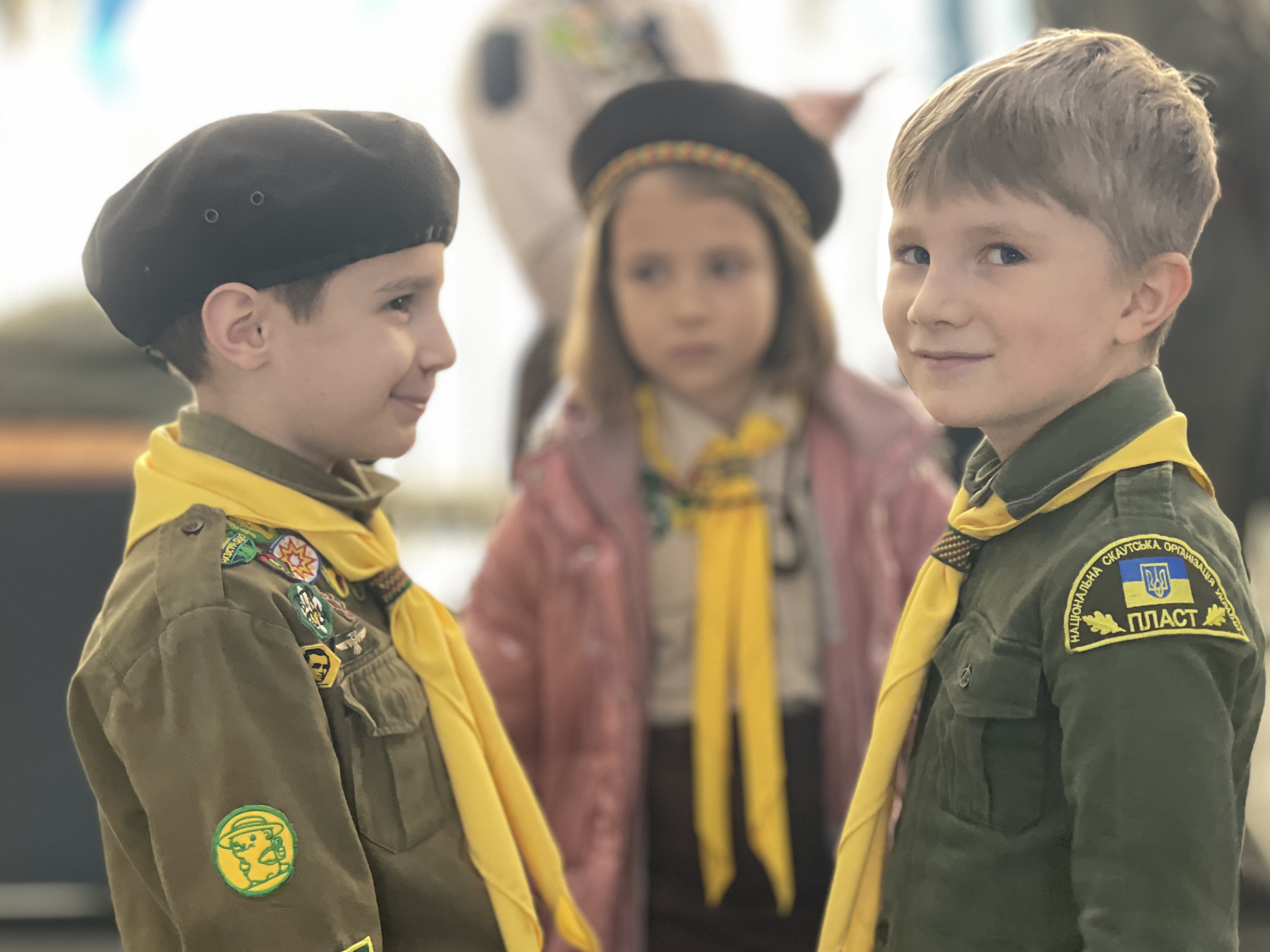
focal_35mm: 63
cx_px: 673
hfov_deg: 30.7
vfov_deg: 23.3
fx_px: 2311
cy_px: 564
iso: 200
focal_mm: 6
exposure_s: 1/100
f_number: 2
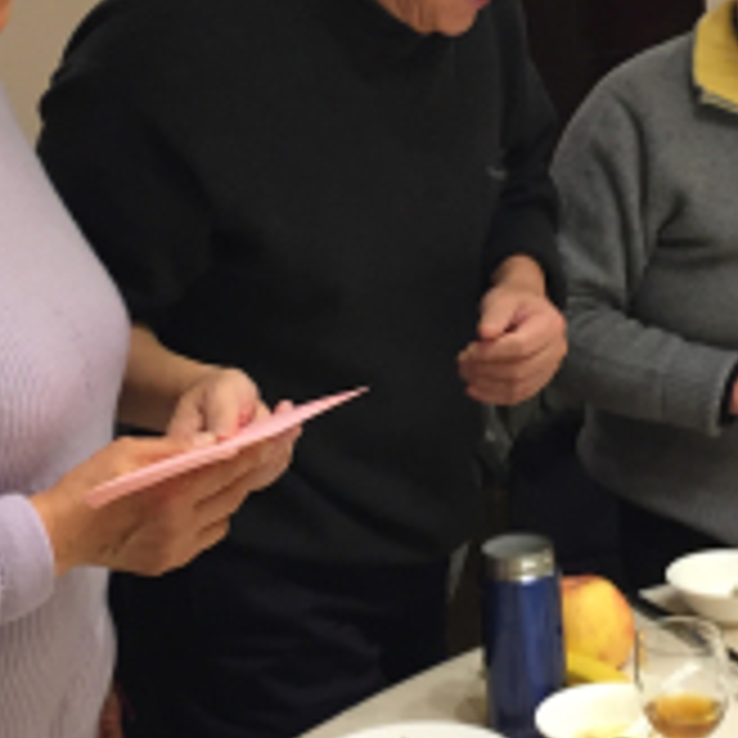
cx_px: 421
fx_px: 1785
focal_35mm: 74
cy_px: 225
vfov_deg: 23.2
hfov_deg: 23.3
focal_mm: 4.15
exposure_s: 1/33
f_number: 2.2
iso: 100
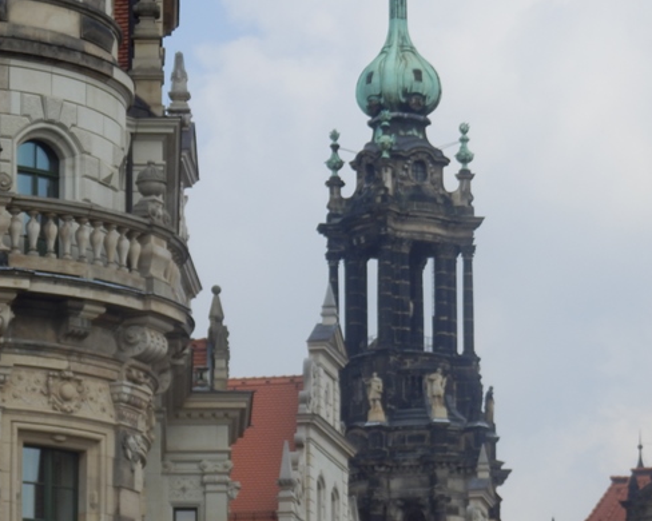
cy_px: 323
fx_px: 3954
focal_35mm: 205
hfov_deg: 9.4
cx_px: 343
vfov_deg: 7.5
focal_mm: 22.9
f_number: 5.3
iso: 80
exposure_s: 1/400
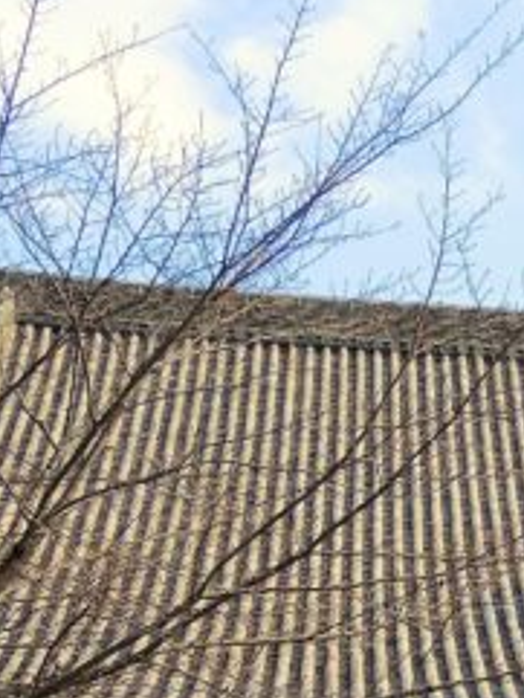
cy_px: 776
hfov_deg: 12.1
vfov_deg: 16.1
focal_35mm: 119
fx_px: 2400
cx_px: 669
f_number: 2
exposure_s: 1/1000
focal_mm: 6
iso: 80
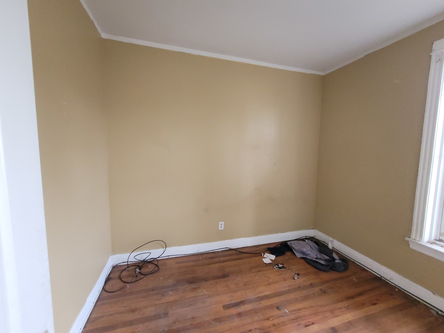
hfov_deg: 106.2
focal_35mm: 13
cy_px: 166
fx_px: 167
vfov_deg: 89.9
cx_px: 222
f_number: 2.2
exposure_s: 1/40
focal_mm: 2.2
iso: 400
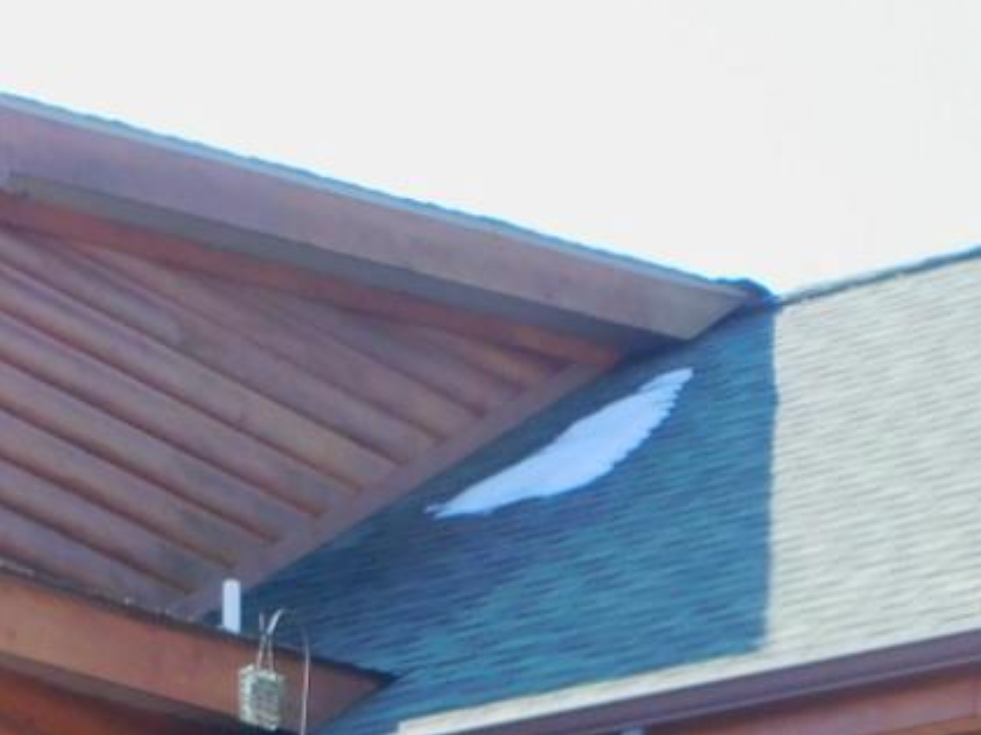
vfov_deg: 6.5
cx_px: -526
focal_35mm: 225
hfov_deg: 8.6
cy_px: 1353
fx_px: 6376
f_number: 4
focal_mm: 10.4
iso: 125
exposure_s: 1/200
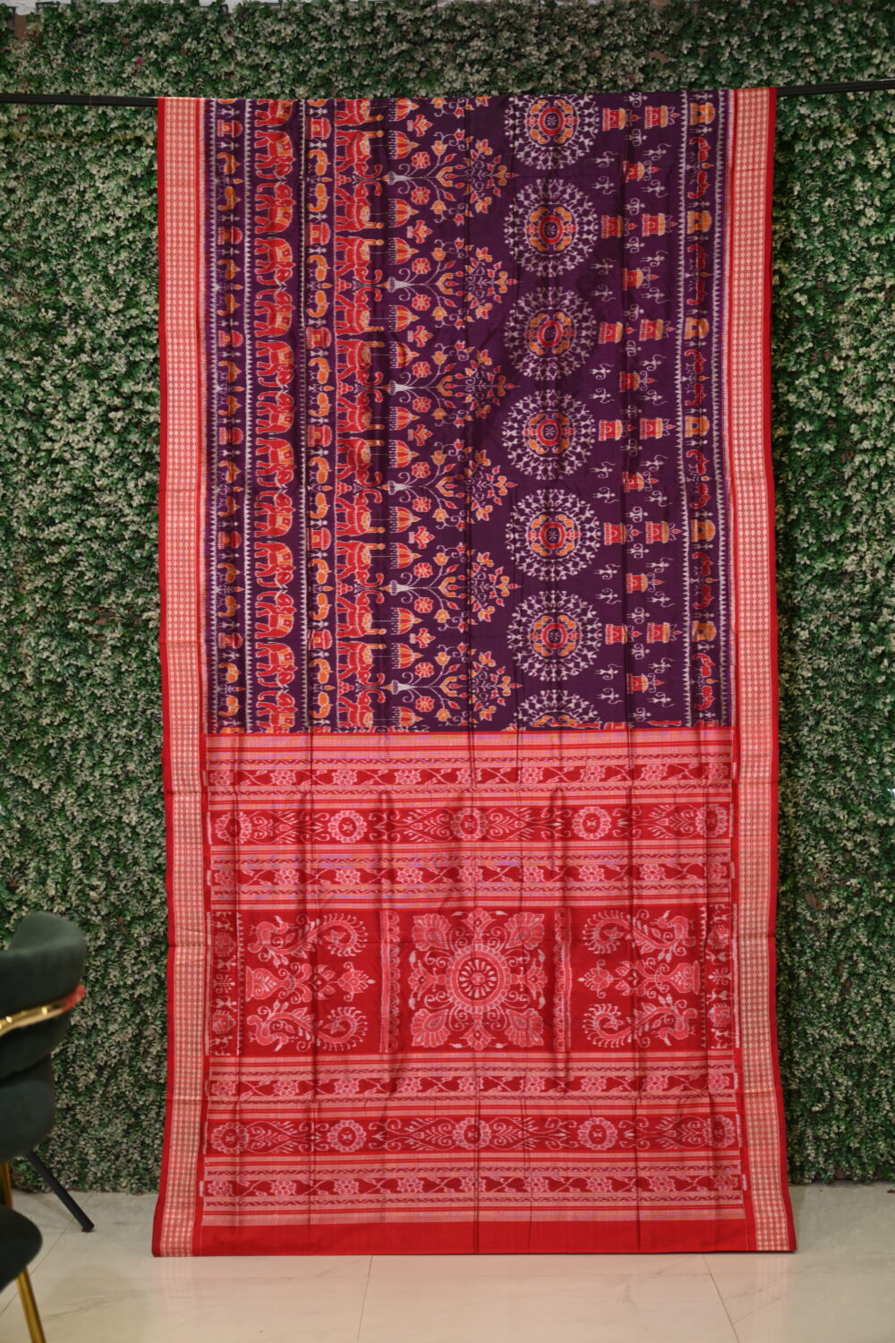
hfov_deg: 25.5
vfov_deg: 37.5
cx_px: 448
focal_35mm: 53
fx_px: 1976
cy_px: 672
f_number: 4
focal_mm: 53
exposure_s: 1/125
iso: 320
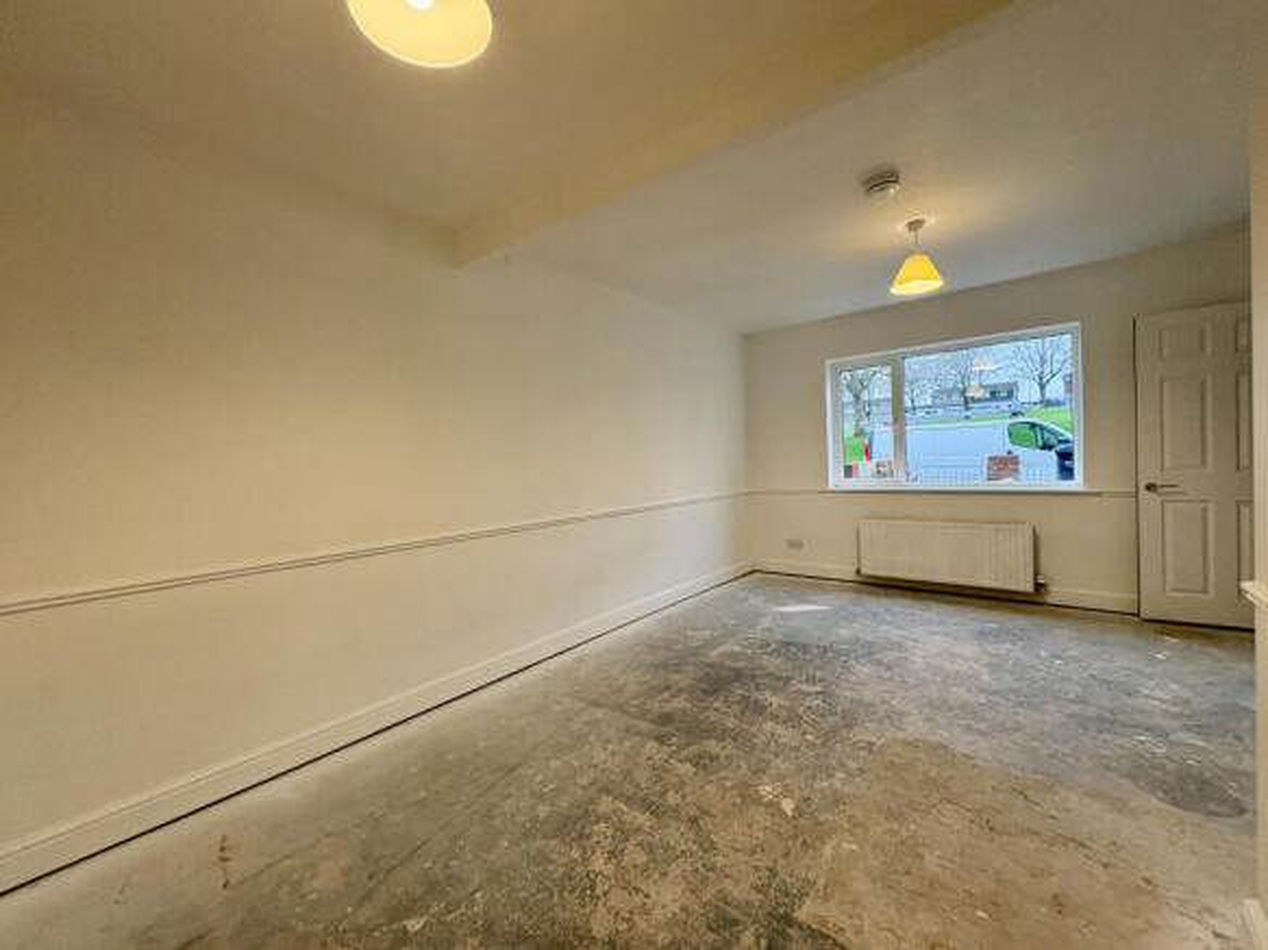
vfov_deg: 85.7
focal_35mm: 14
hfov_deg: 102.1
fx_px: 513
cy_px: 475
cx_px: 634
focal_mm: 2.22
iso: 320
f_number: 2.2
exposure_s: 1/100
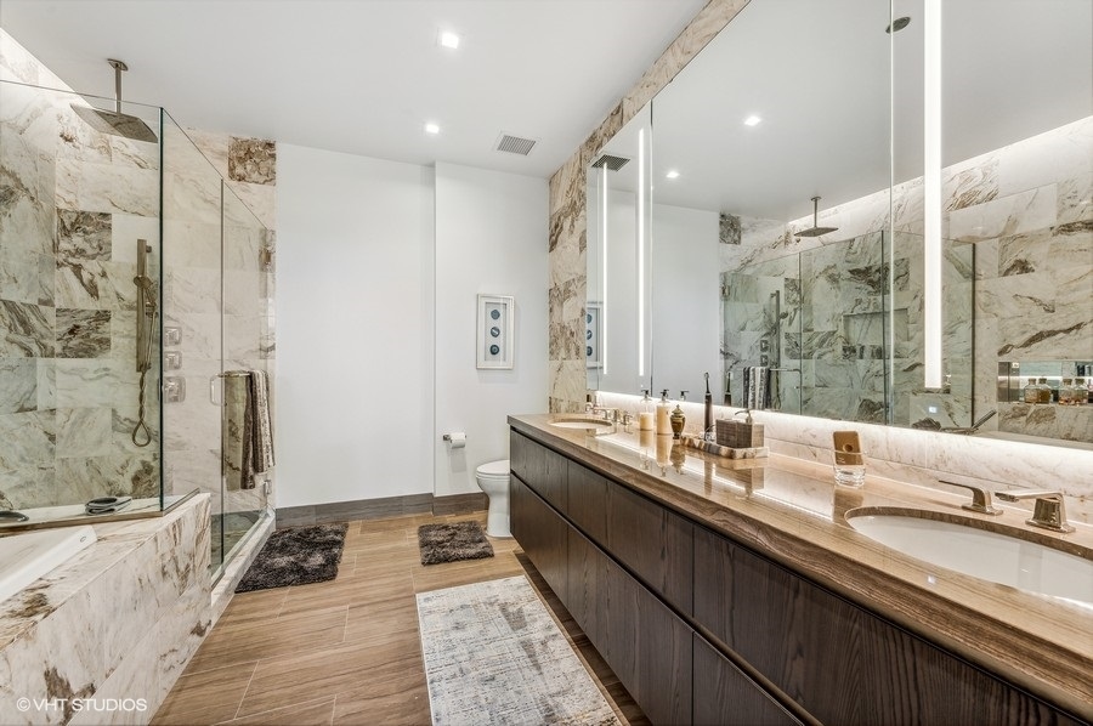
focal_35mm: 14
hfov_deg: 104.3
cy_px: 363
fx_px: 425
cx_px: 546
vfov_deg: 81.1
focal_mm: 14
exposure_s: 1/15
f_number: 9.5
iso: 200
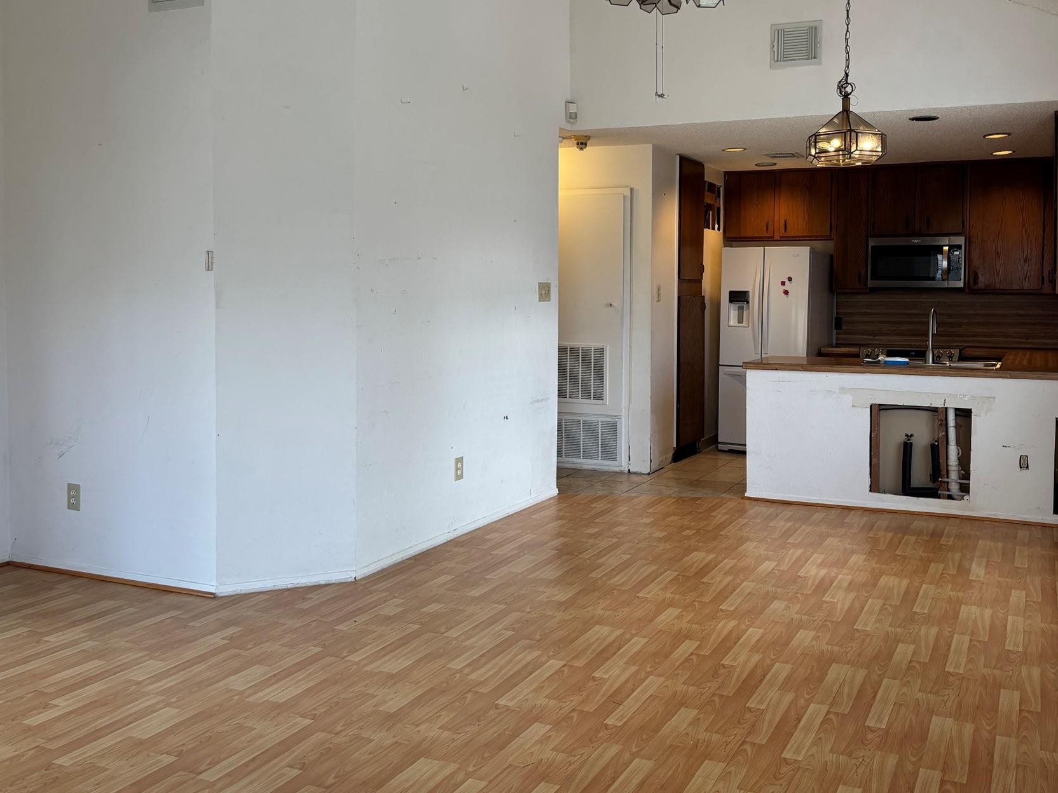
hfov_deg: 56.3
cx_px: 645
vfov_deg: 44.0
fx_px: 978
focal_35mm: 32
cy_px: 337
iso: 80
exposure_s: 1/120
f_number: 1.6
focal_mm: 5.96
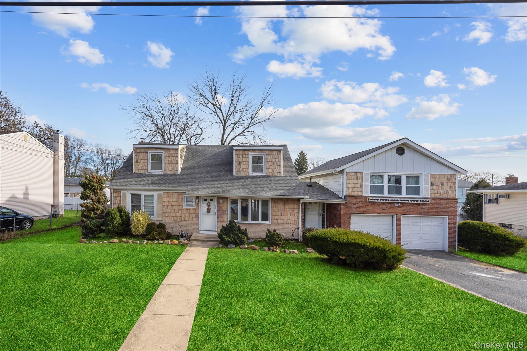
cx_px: 264
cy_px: 176
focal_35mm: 14
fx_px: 205
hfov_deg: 104.3
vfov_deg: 81.2
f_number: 6.3
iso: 160
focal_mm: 14
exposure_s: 1/500
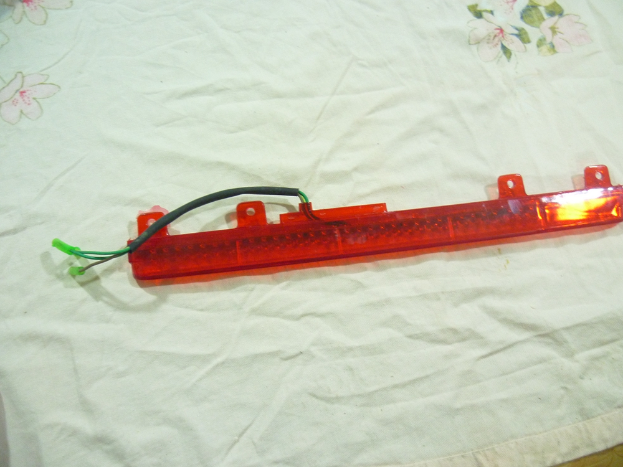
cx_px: 312
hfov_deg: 58.4
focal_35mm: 31
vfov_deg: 45.4
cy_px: 234
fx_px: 558
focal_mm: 5.5
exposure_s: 1/30
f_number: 2.8
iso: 400
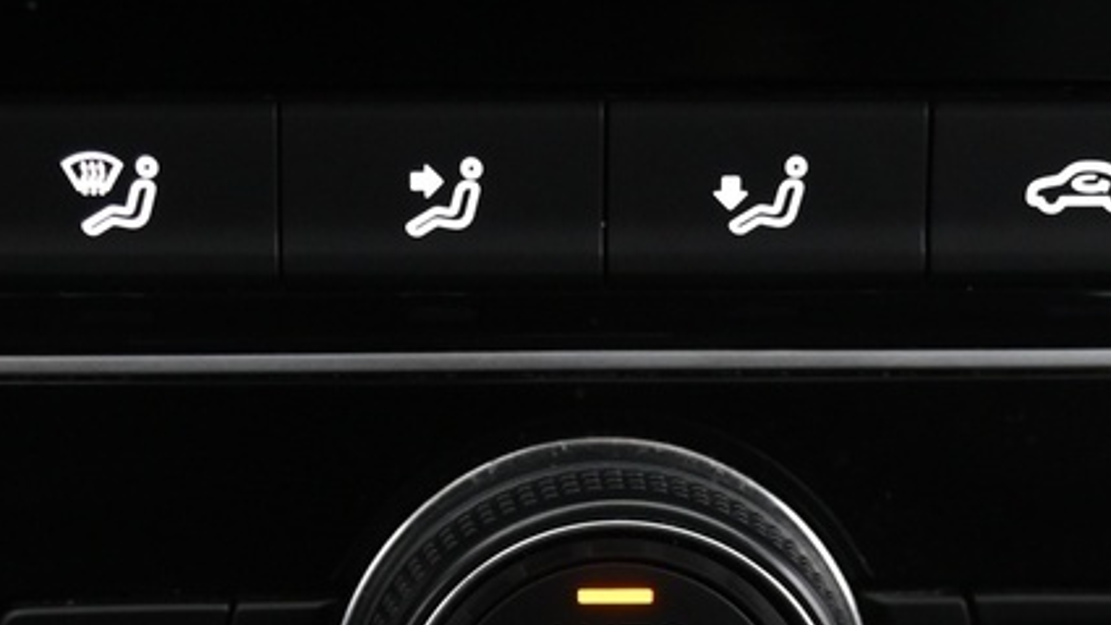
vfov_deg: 6.2
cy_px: 1096
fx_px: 5656
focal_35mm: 192
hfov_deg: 11.2
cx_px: 552
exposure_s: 1/13
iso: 2000
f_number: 4
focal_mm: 48
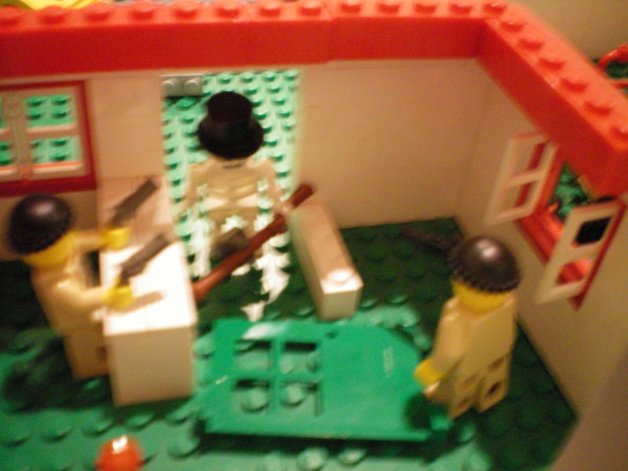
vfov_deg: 37.7
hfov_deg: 49.0
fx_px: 689
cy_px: 236
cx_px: 314
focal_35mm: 38
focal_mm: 6.3
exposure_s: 1/8
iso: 400
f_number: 3.1
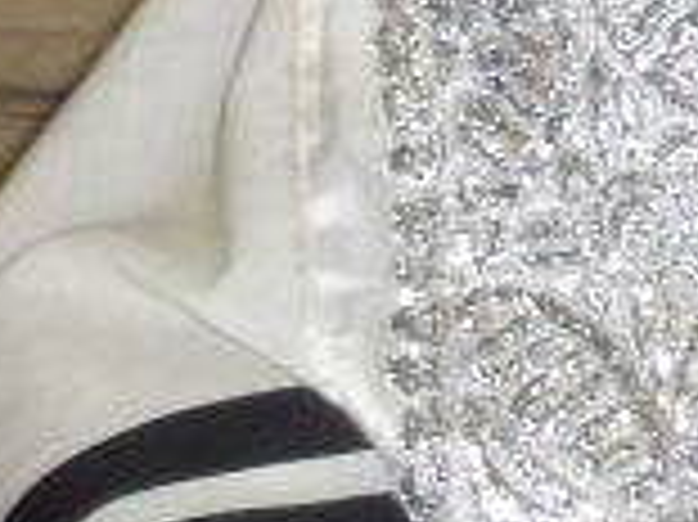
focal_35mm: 238
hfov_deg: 7.7
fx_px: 4795
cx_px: 1729
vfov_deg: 6.2
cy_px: 176
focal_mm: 6.4
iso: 200
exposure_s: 1/60
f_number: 3.7
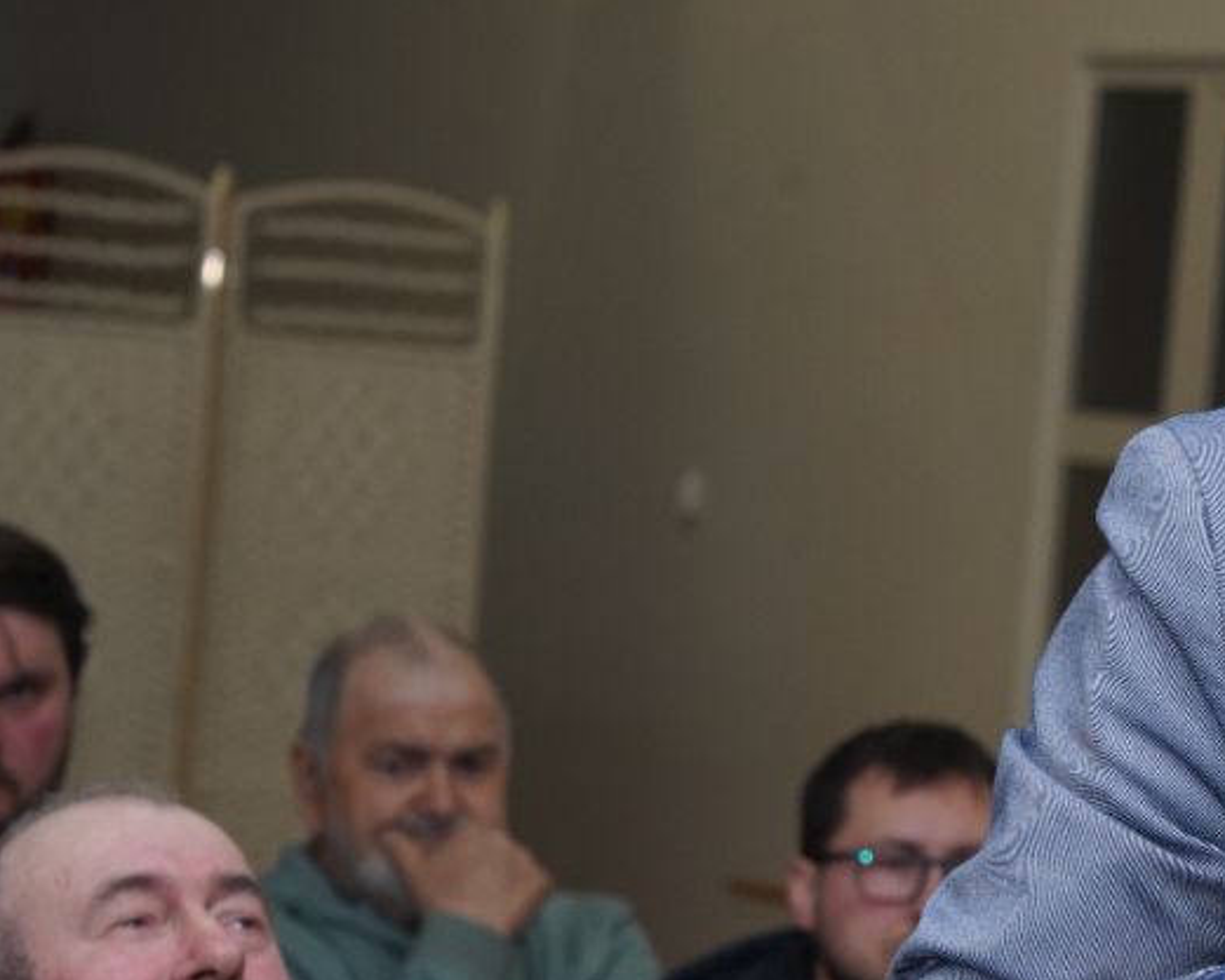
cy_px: 657
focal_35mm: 246
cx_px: 1357
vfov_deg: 6.3
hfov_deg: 7.8
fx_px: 8920
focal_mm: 105
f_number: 8
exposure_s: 1/100
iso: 1250
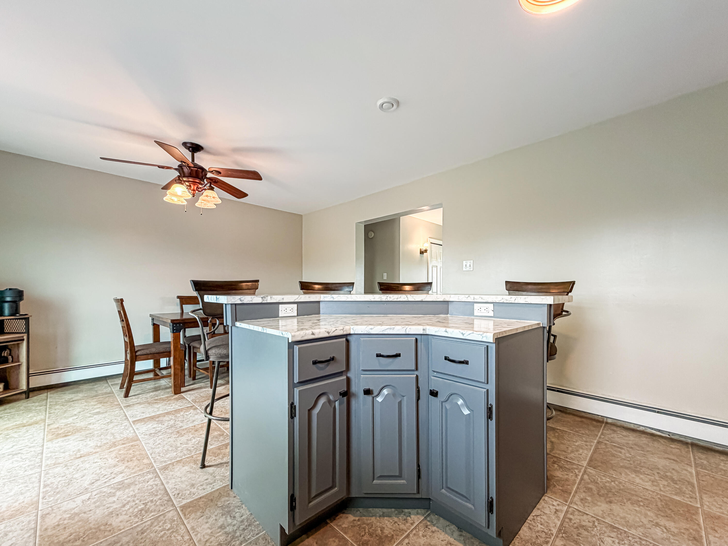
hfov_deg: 102.1
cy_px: 273
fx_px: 294
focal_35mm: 14
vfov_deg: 85.7
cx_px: 364
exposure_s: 1/60
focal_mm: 2.22
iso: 200
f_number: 2.2
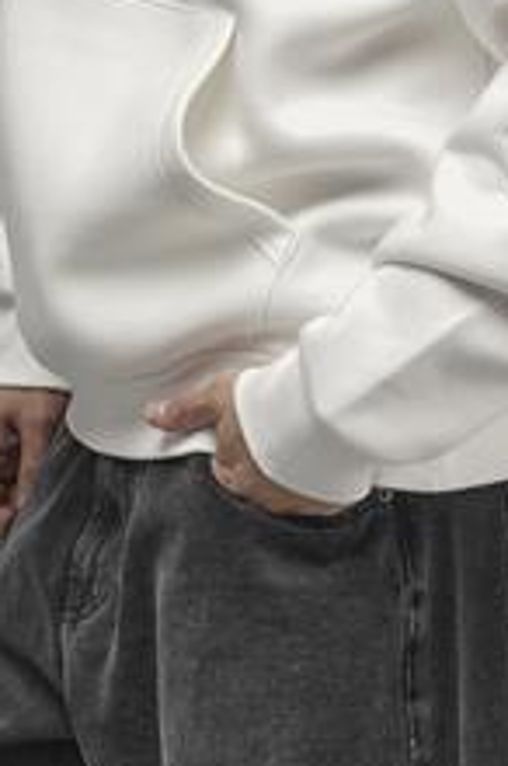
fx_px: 4353
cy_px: -254
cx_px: 188
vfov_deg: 9.8
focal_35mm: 205
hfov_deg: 6.7
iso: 64
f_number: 7.1
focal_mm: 50
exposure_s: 1/125
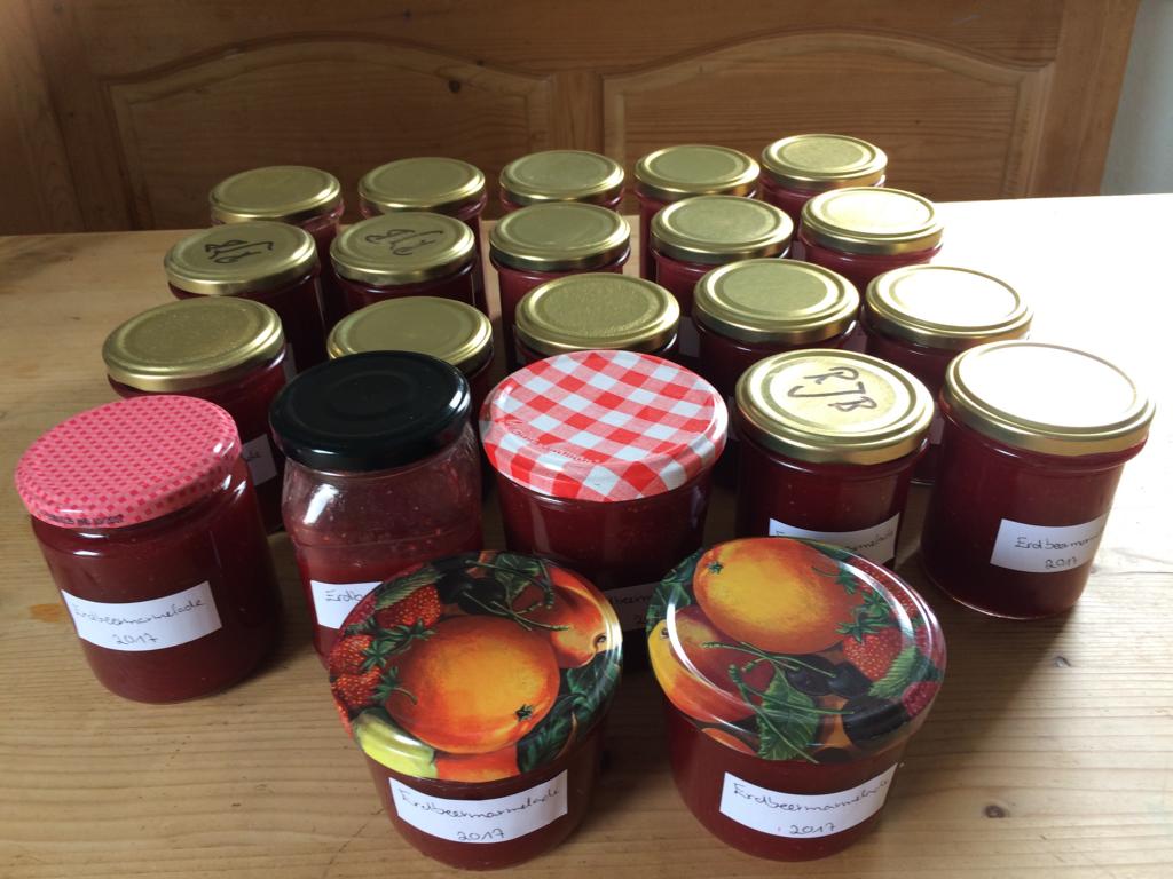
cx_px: 586
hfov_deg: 61.7
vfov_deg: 48.2
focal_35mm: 29
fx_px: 983
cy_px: 440
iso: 40
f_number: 2.2
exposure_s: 1/33
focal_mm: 4.15
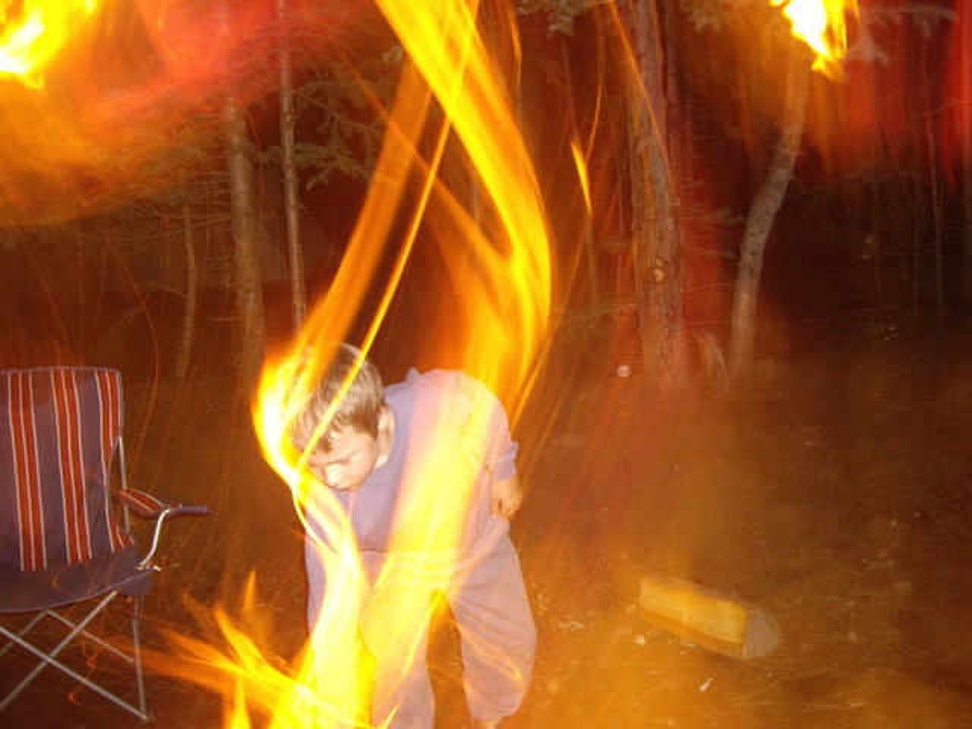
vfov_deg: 37.7
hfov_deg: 49.0
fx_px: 1067
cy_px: 364
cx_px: 486
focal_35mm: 38
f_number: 2.7
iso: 200
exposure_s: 3
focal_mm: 6.2
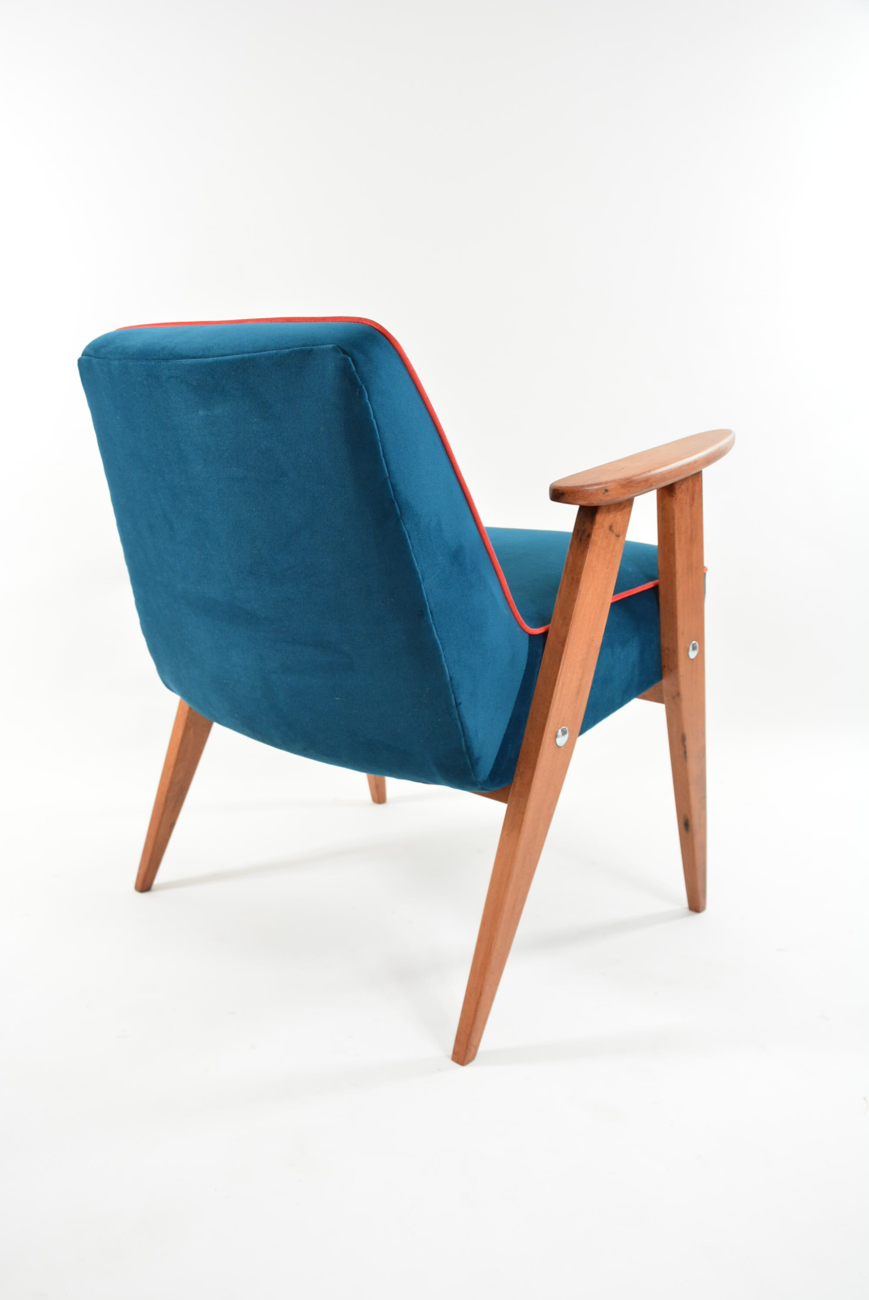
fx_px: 1138
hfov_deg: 41.8
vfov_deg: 59.5
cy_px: 650
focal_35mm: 32
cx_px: 434
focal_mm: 21
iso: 720
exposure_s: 1/60
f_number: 5.6
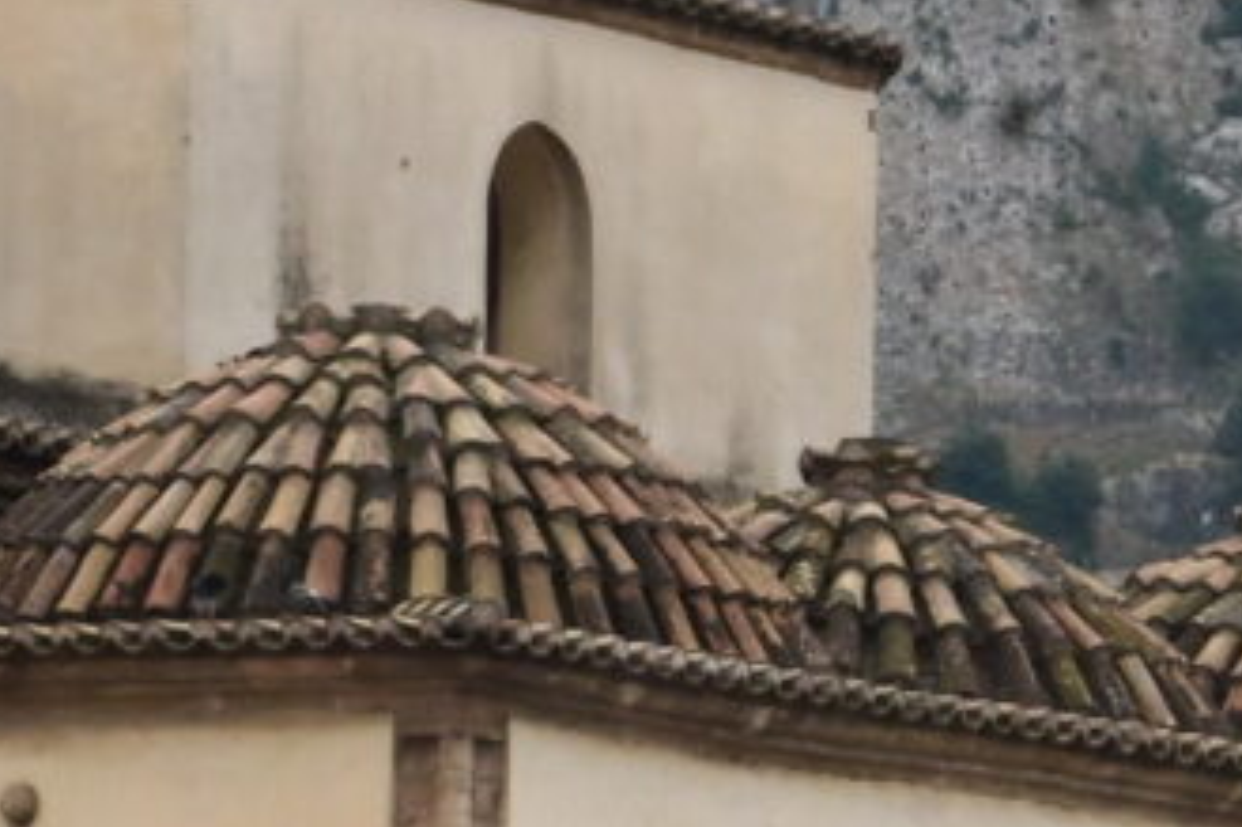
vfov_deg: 2.9
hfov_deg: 4.3
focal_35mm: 475
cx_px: 1000
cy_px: 1365
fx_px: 16379
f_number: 20
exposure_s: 1/400
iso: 1000
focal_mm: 61
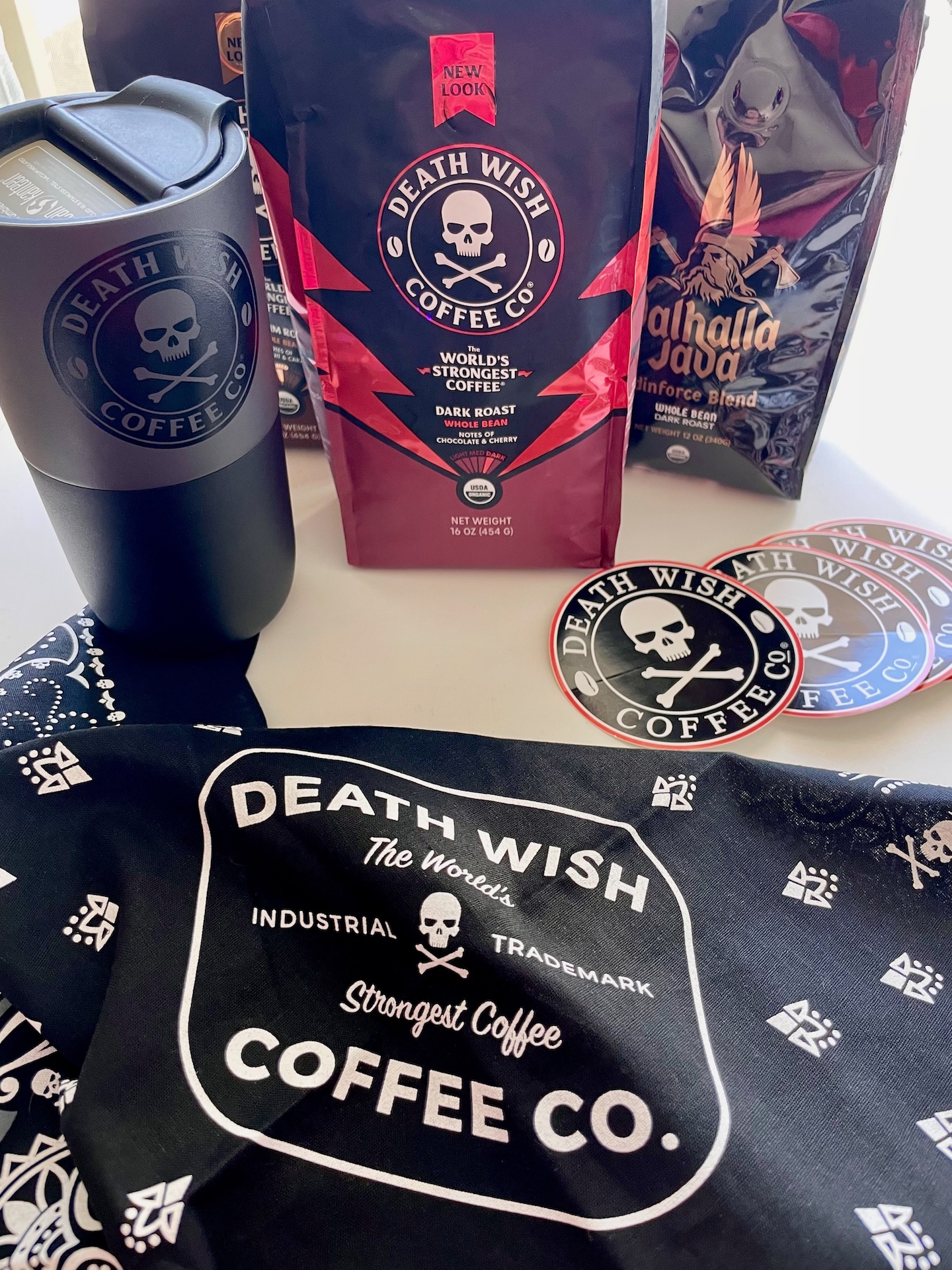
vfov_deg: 67.3
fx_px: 953
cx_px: 476
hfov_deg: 53.1
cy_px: 635
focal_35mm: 26
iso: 160
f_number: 1.6
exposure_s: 1/60
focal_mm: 4.2
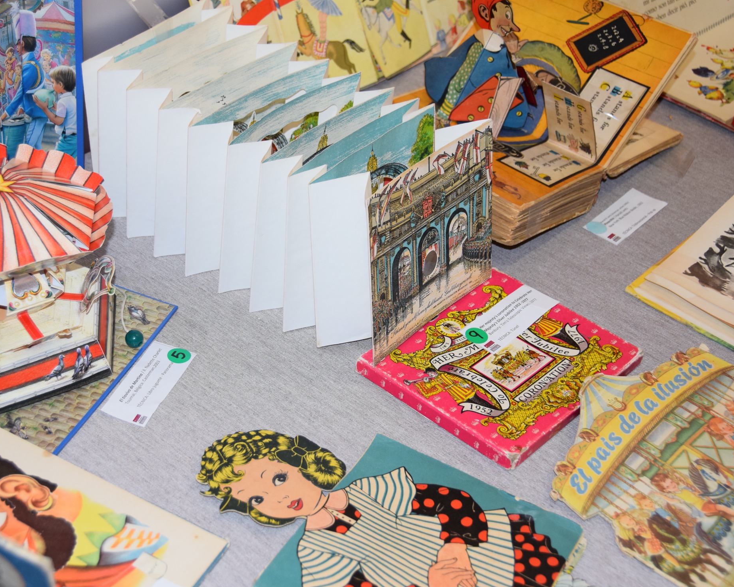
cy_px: 297
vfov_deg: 23.5
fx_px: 1412
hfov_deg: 29.1
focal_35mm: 65
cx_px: 321
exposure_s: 1/80
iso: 800
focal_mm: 38
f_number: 4.5
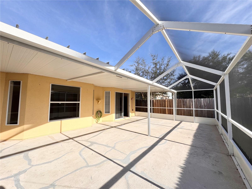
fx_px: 102
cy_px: 94
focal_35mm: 14
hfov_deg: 102.1
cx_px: 126
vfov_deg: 85.7
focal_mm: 2.22
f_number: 2.2
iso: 50
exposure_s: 1/1420
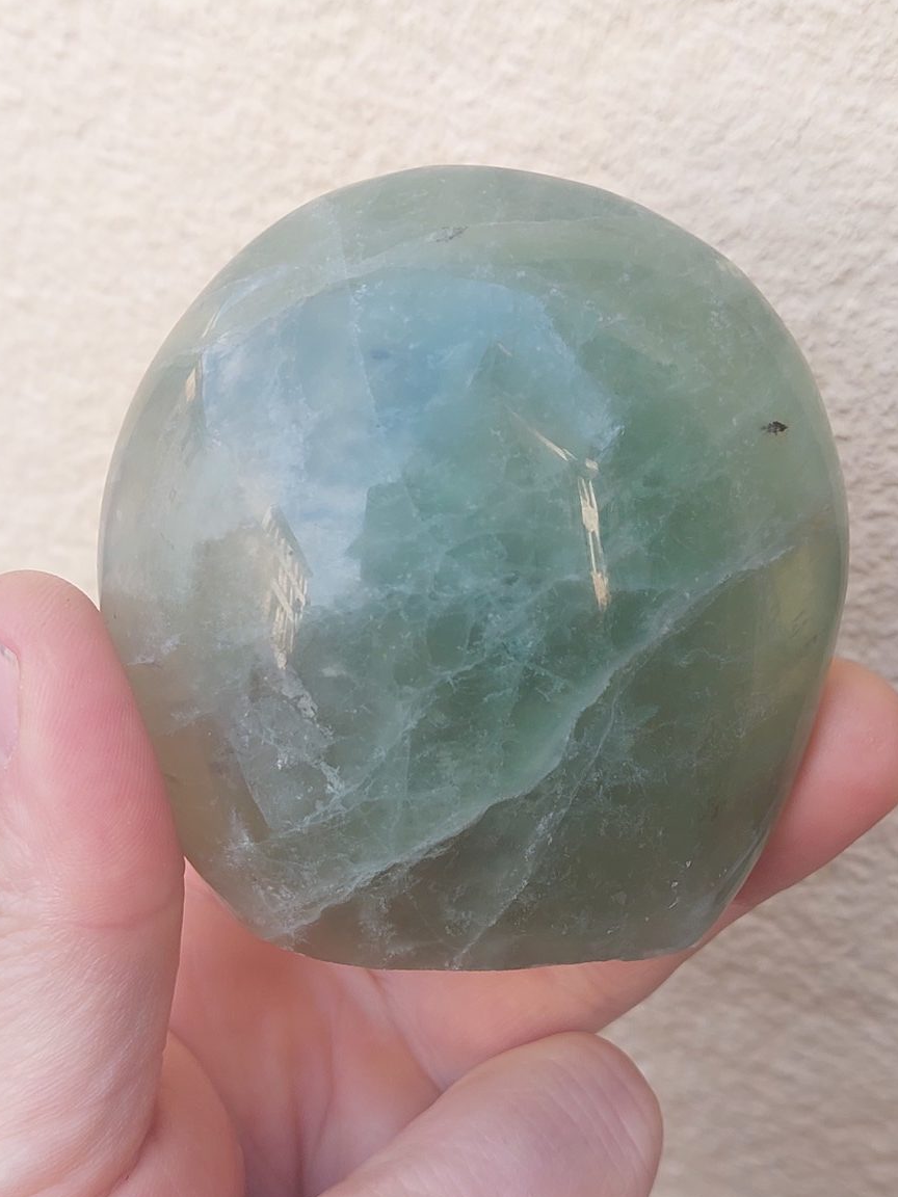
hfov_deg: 54.9
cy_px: 620
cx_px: 455
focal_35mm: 25
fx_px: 865
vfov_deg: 69.4
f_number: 1.8
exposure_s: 1/100
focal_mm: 5.23
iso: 50
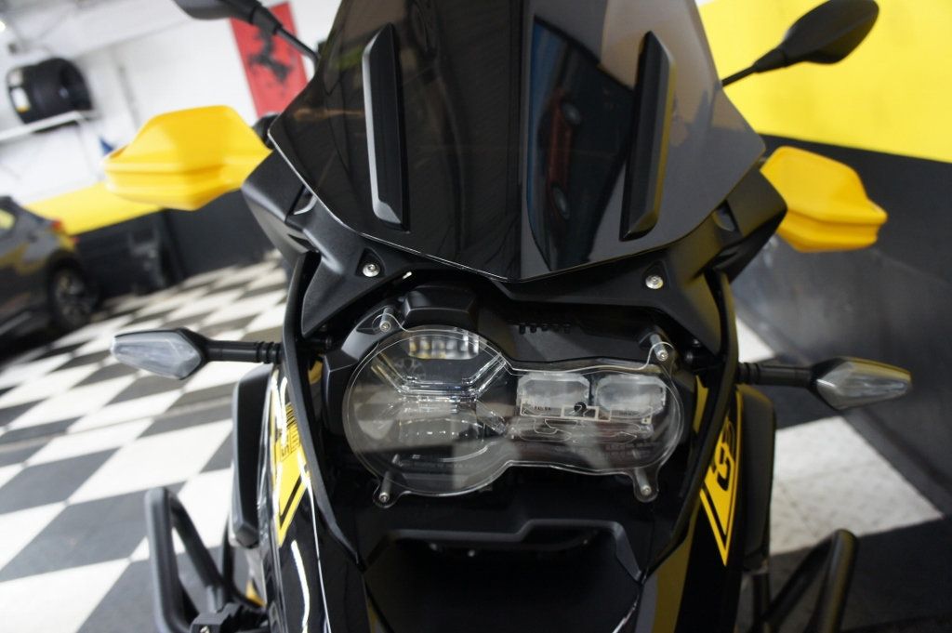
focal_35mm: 27
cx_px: 476
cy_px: 316
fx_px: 713
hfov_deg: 67.4
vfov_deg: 47.9
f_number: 3.5
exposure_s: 1/30
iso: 640
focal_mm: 18
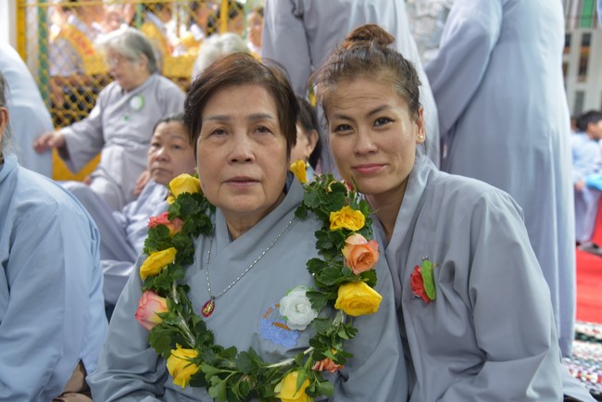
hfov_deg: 50.7
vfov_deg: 35.1
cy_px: 201
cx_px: 301
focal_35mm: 38
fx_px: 636
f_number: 4
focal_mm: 38
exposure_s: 1/60
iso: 640
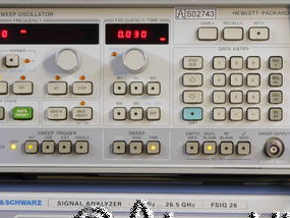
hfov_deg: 9.6
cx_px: 117
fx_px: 1718
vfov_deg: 7.3
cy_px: 104
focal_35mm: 205
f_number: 22
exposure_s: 1/1.3
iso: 800
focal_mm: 73
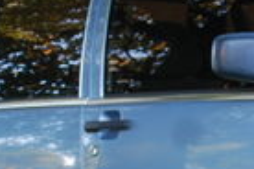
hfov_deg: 11.0
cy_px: 163
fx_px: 1277
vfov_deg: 7.6
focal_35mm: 181
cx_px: 374
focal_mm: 26
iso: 320
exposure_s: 1/30
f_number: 4.5
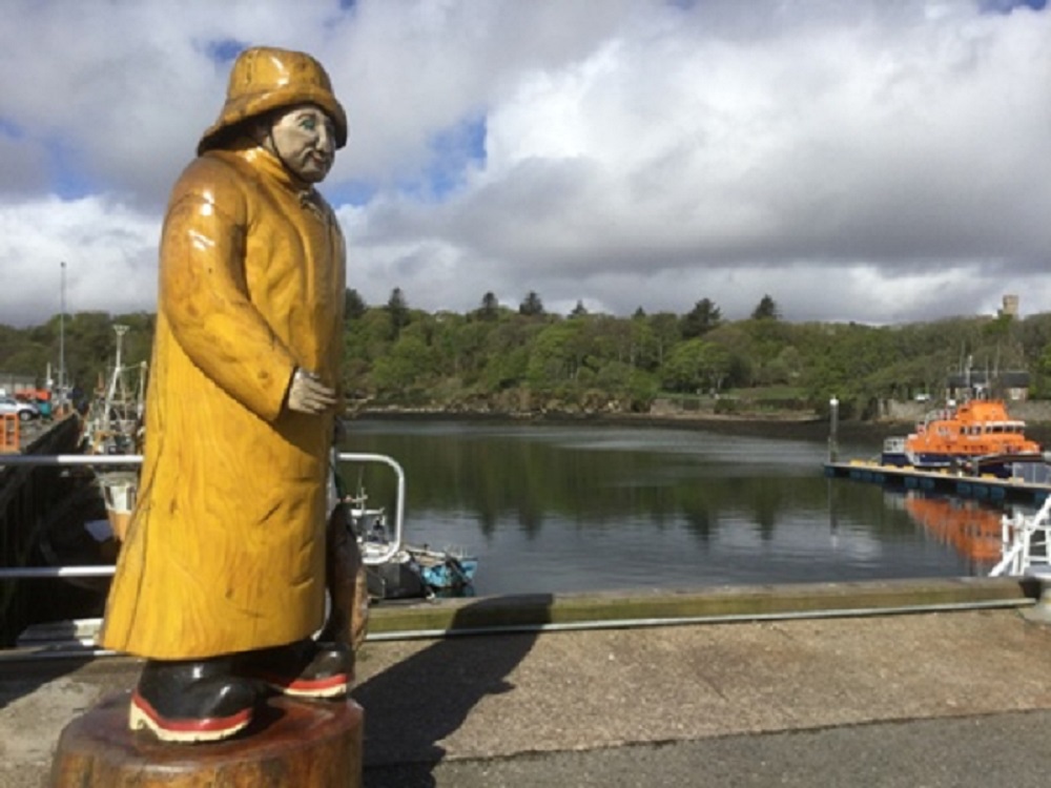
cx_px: 526
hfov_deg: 58.4
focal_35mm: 31
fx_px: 941
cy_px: 394
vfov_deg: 45.4
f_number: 2.4
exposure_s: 1/1942
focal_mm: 3.3
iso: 25
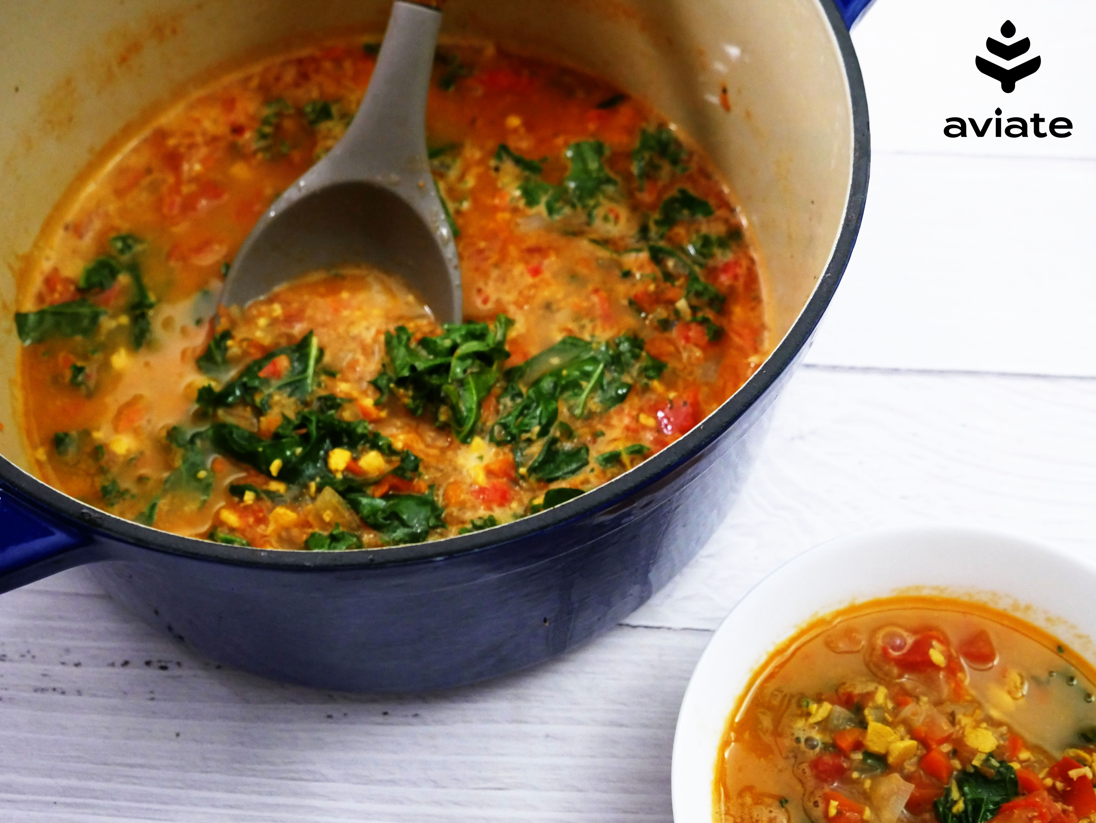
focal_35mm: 46
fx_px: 1457
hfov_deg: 41.2
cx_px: 548
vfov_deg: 31.5
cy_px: 412
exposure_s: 1/60
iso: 2500
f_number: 5.1
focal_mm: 23
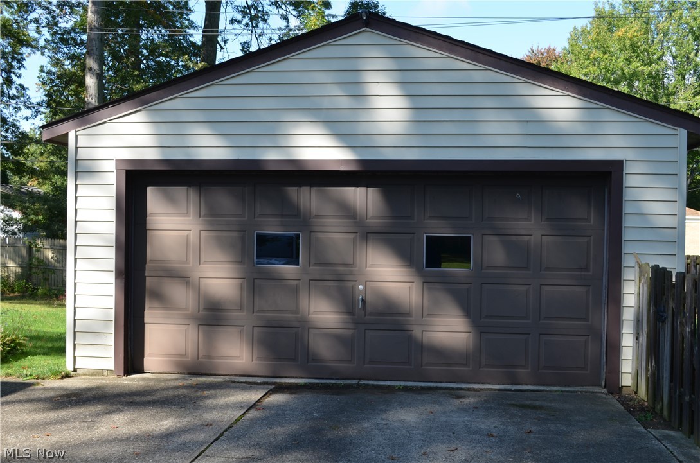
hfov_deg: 49.6
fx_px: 757
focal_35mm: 39
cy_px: 232
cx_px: 350
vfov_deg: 34.1
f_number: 7.1
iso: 200
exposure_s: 1/200
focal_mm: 26
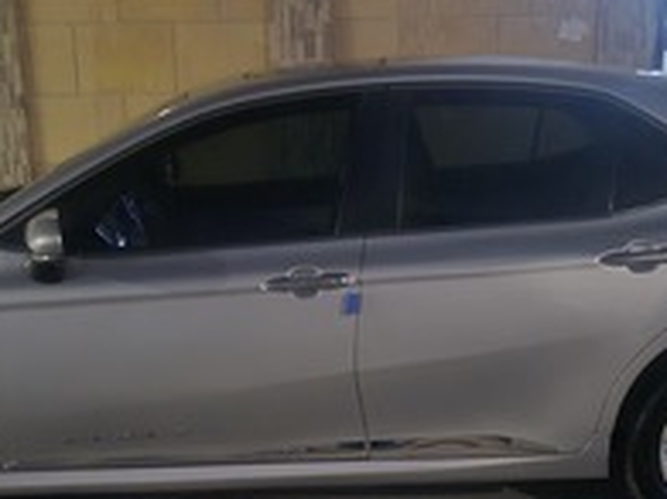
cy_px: 477
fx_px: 1040
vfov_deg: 25.9
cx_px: 323
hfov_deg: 35.6
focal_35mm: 54
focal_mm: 5.4
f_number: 1.8
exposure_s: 1/16.7
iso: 3200
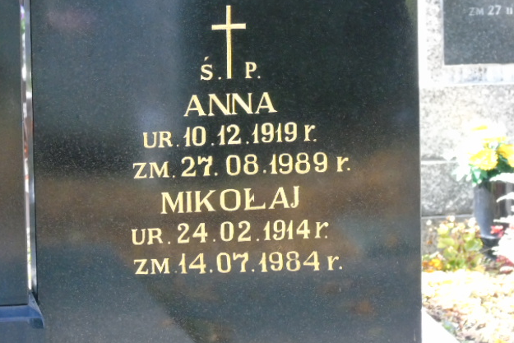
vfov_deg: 6.9
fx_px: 2827
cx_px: 256
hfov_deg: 10.4
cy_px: 167
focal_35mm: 198
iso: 800
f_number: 5
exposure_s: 1/160
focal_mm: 33
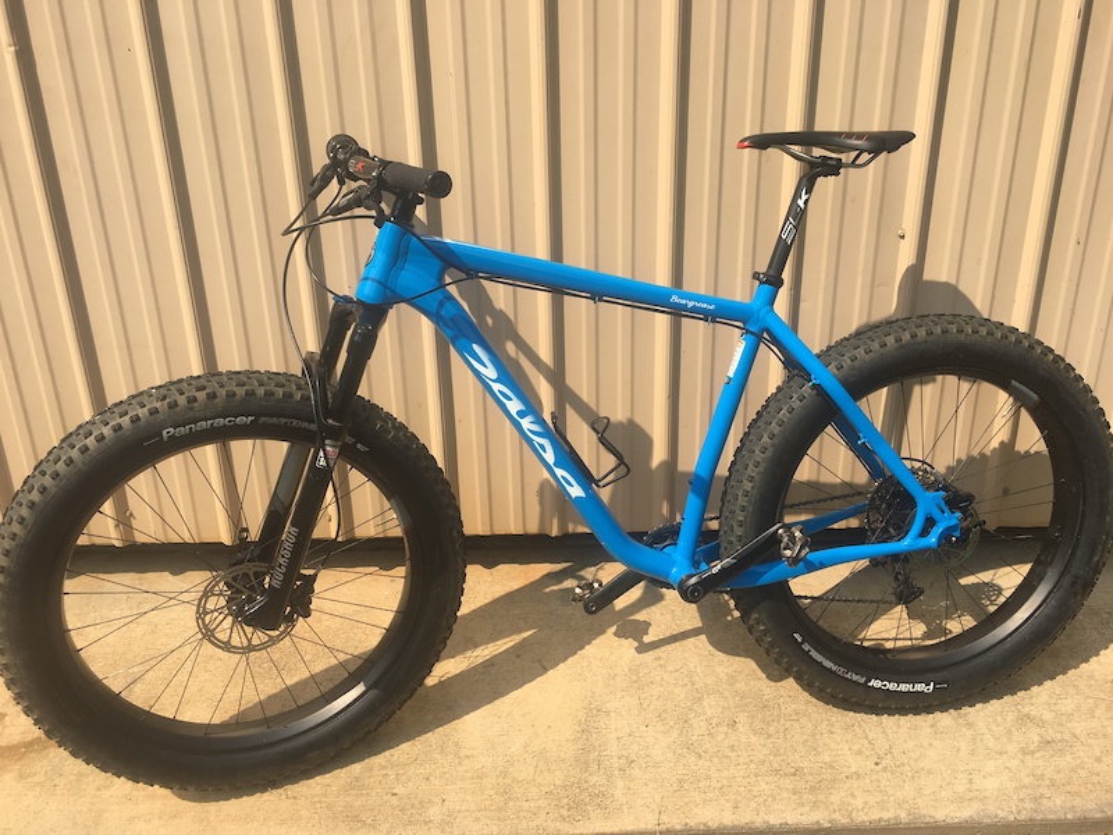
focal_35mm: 29
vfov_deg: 48.2
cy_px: 418
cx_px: 556
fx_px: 932
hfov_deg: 61.7
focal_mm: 4.15
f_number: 2.2
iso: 25
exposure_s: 1/1326
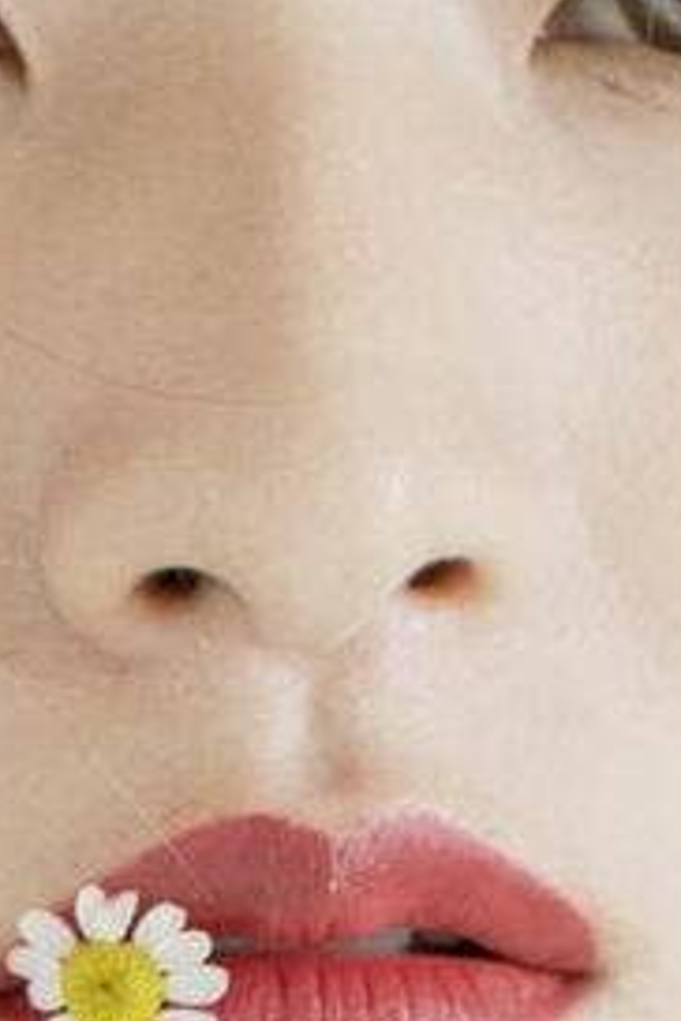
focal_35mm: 572
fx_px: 16229
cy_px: 1954
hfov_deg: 2.4
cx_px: -176
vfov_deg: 3.6
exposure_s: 1/125
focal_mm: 100
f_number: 3.5
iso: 1600
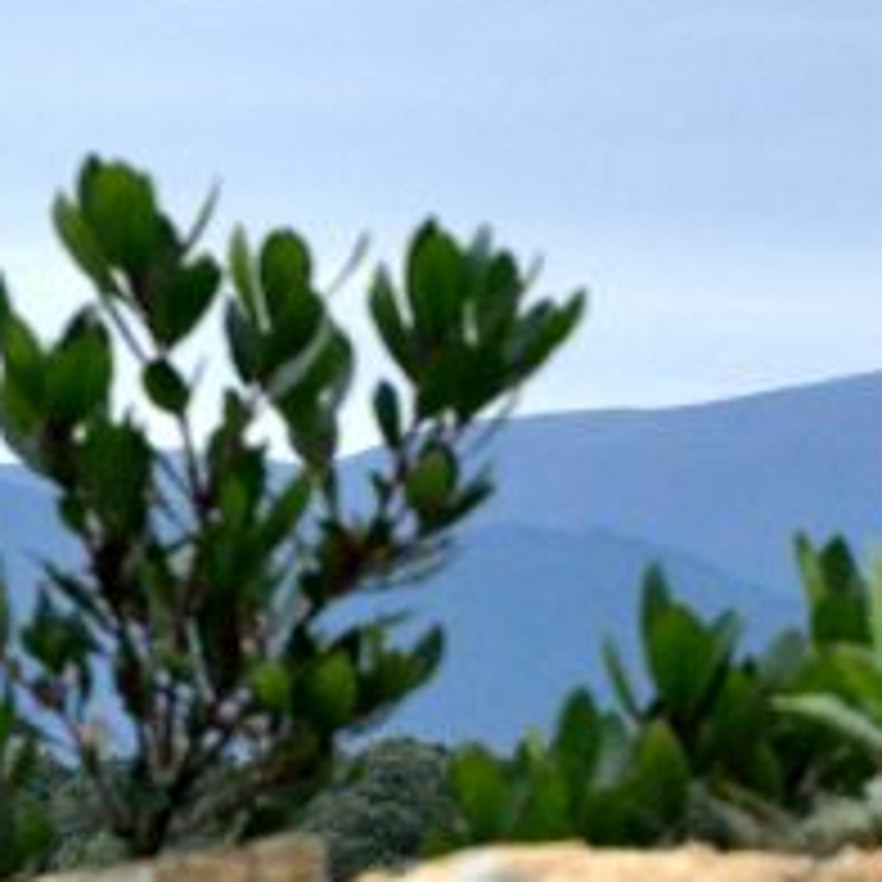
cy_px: 886
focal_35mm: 466
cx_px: -1071
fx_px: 13433
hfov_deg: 3.7
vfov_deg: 3.8
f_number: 11
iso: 1600
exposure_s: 1/500
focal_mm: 70
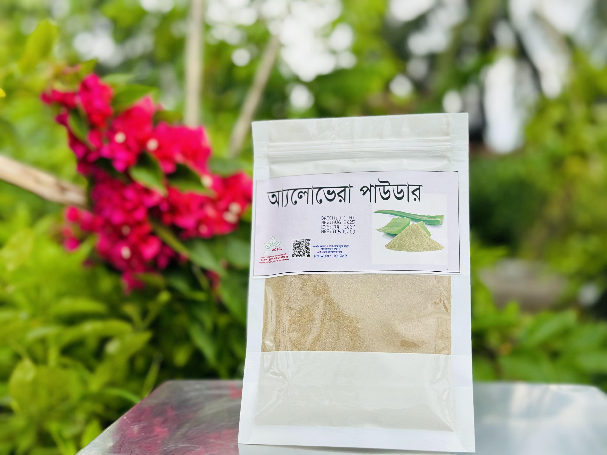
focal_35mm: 48
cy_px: 228
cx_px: 304
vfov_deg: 30.3
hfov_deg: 39.7
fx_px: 842
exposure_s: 1/538
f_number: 1.78
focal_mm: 6.86
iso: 80
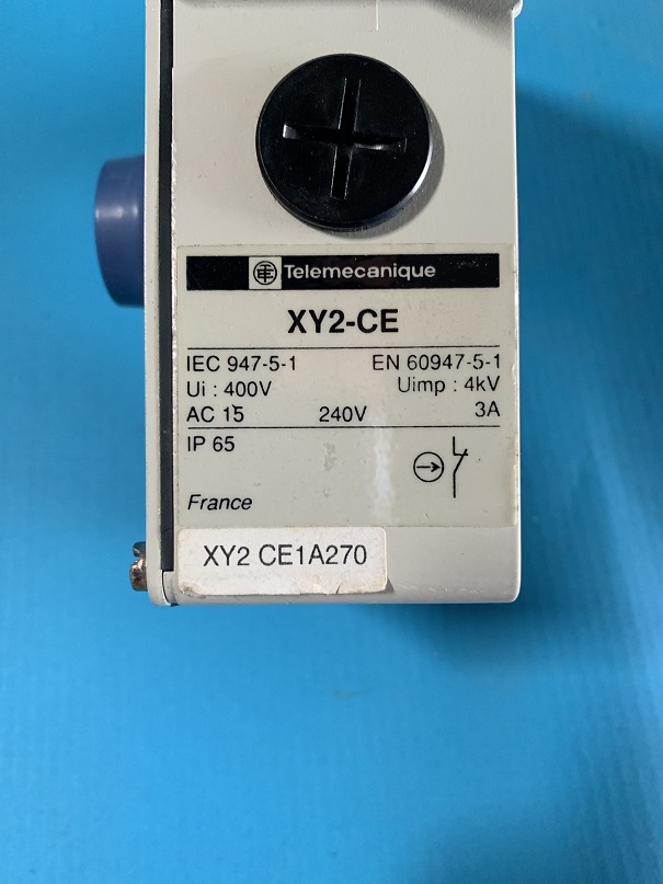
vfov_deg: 67.3
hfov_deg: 53.1
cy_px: 442
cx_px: 332
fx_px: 664
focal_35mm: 26
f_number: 1.8
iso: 320
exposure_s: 1/60
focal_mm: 4.25
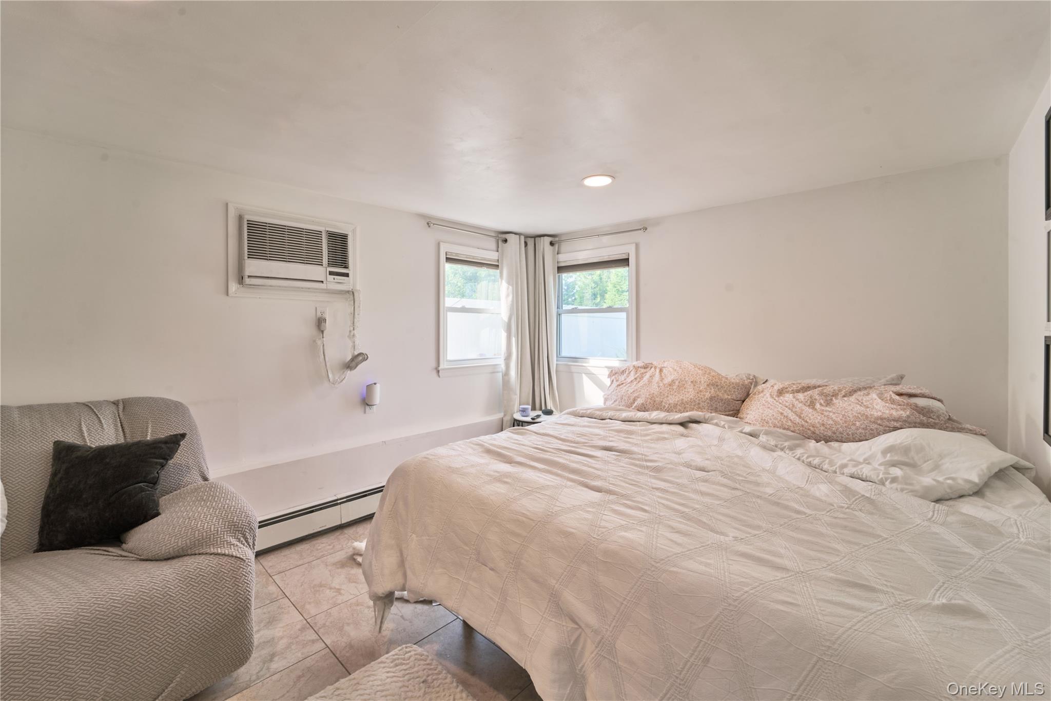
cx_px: 526
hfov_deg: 104.3
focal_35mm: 14
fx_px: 409
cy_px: 350
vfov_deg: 81.2
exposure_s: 1/8
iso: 200
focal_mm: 14
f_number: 11
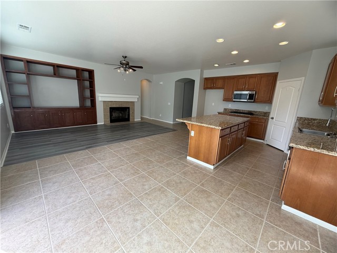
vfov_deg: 85.7
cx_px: 168
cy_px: 126
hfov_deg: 102.1
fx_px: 136
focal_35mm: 14
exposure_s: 1/99
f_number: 2.2
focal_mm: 2.22
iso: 80
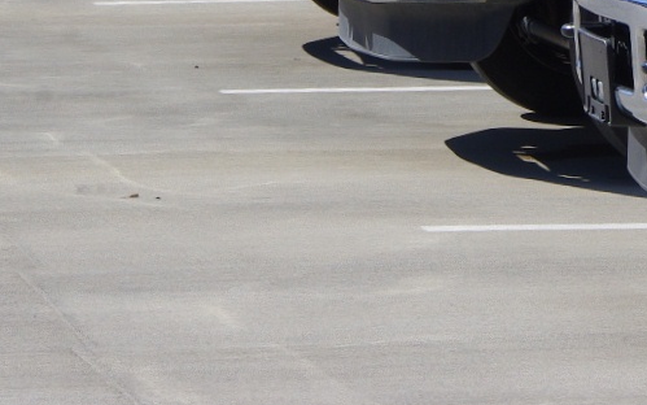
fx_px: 4850
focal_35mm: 275
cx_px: 723
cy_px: -241
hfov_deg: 7.6
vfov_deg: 4.7
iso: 200
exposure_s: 1/200
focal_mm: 55
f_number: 14
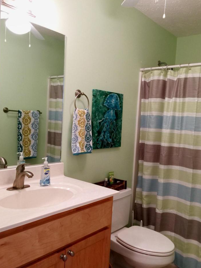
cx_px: 109
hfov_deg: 44.1
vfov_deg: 56.8
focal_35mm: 32
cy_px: 142
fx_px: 248
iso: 40
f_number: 2.2
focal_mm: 4.15
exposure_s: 1/15
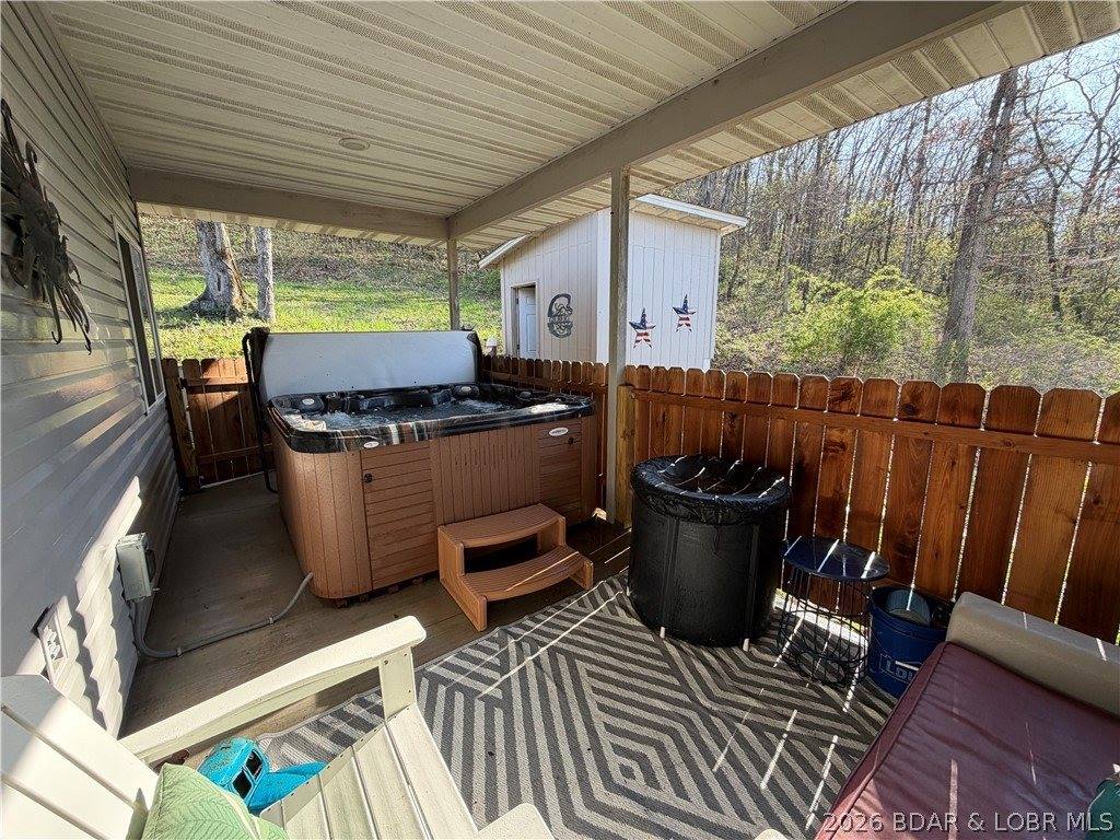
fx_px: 453
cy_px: 420
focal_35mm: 14
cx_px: 560
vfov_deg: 85.7
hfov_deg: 102.1
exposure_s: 1/162
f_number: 2.2
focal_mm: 2.22
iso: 50
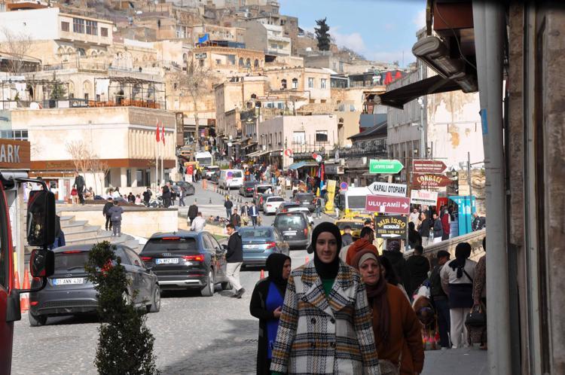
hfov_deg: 24.6
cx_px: 282
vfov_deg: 16.5
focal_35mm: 82
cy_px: 188
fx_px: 1293
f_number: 13
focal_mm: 55
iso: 200
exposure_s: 1/160
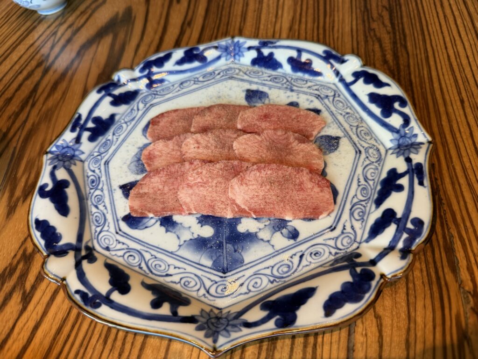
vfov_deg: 56.8
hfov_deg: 71.6
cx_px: 239
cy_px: 180
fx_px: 331
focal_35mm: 24
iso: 100
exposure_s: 1/120
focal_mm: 6.76
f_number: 1.78
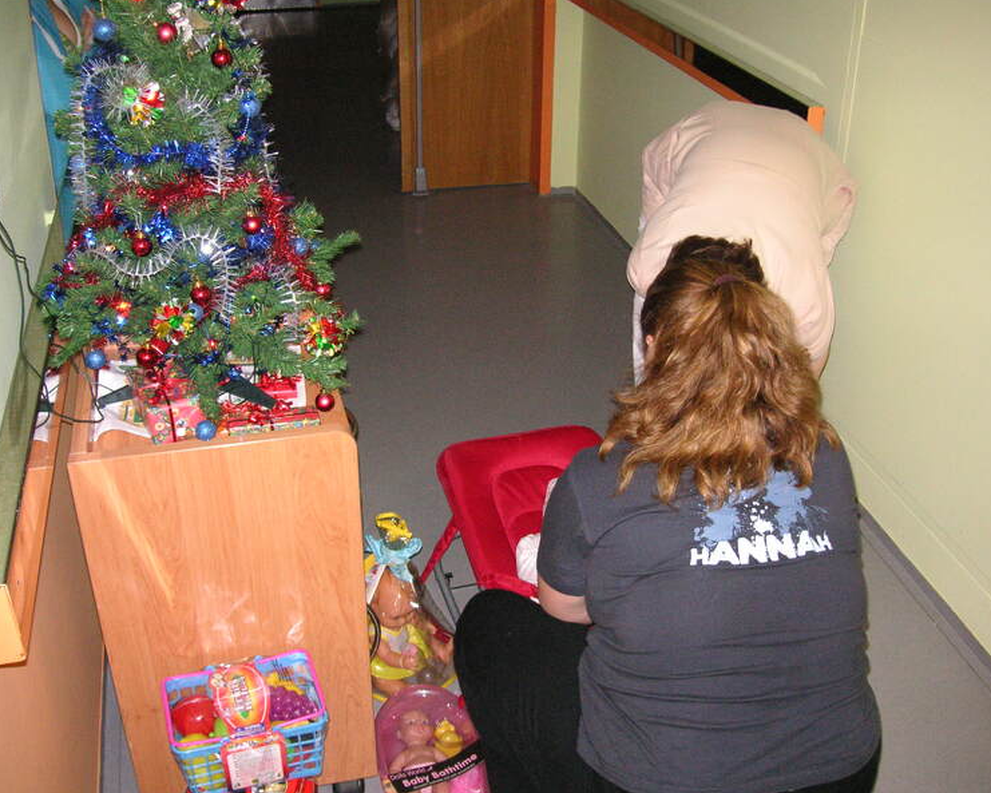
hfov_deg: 46.8
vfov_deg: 38.2
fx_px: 1144
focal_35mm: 39
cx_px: 487
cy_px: 393
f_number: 2.8
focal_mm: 6.1
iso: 160
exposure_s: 1/45
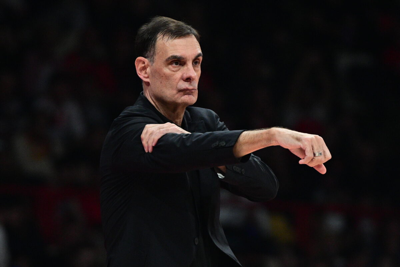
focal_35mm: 200
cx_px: 200
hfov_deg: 10.3
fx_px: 2222
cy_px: 134
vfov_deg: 6.9
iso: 2000
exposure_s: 1/1250
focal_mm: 200
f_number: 2.8
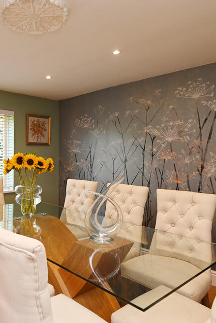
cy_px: 159
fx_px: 252
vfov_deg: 65.5
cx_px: 41
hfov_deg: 44.0
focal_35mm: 28
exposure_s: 1/60
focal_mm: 18
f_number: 4
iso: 250
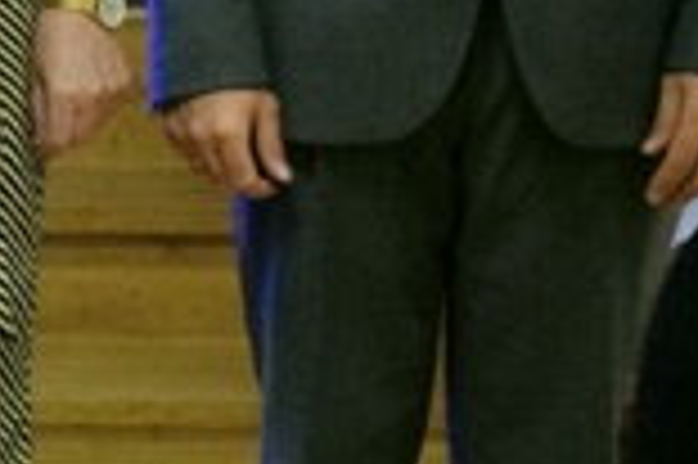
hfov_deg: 5.4
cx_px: -1243
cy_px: -131
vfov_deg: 3.7
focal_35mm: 366
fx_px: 7089
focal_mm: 42
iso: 5000
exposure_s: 1/100
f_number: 4.8
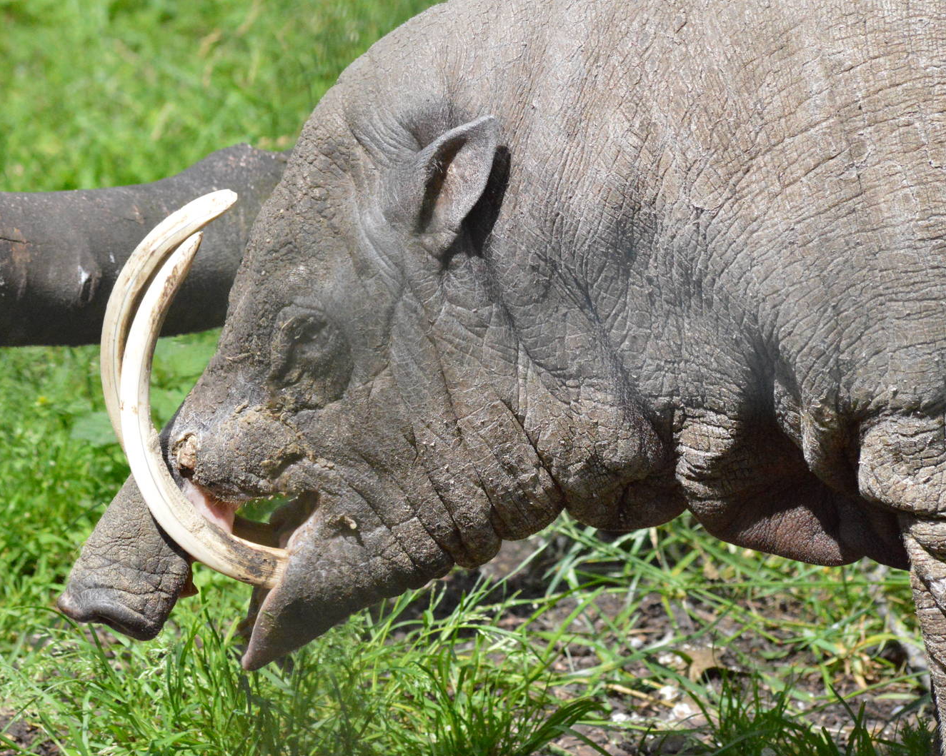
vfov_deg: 6.1
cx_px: 375
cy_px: 379
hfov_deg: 7.6
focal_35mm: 255
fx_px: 7139
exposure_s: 1/4000
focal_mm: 150
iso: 6400
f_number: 10
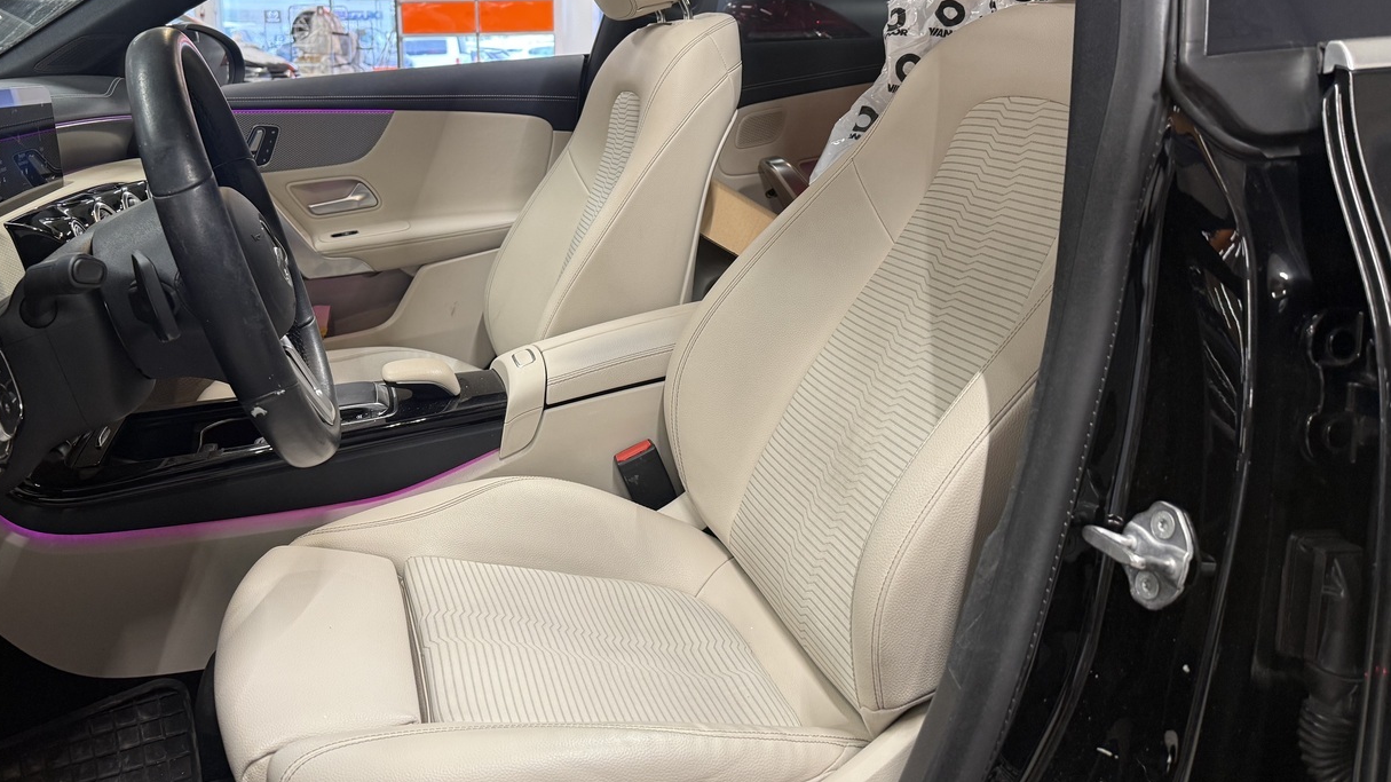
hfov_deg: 62.2
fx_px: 1143
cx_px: 571
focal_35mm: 31
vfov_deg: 36.8
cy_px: 187
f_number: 1.78
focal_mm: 6.76
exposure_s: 1/100
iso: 200
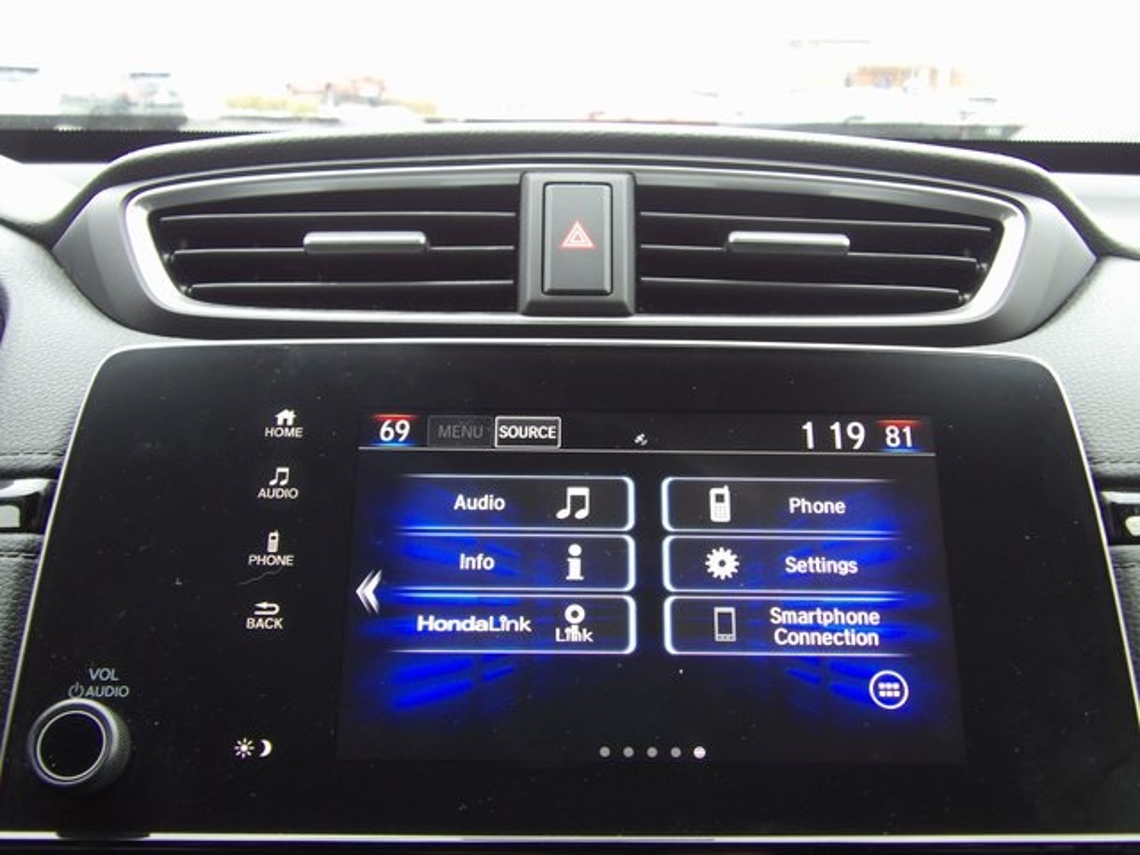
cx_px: 570
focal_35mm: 39
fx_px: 1284
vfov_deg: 36.8
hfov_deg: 47.9
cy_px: 428
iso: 206
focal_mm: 7
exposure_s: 1/17
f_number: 3.7
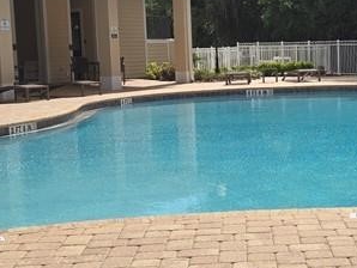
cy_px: 123
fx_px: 815
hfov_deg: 24.1
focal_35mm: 79
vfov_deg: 18.7
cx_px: 316
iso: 25
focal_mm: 5.4
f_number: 1.8
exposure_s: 1/2760
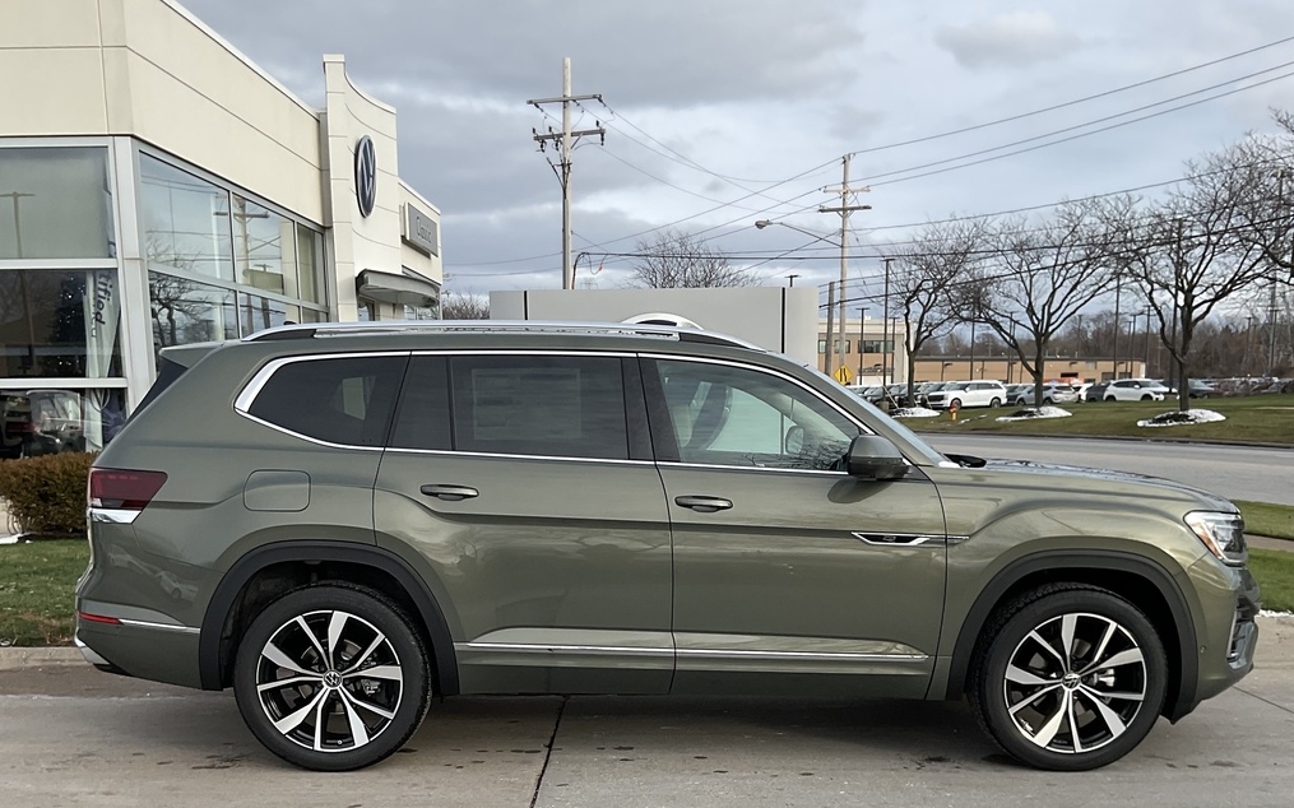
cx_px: 651
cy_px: 458
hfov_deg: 61.2
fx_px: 1093
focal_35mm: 31
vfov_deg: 40.5
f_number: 1.8
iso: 16
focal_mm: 3
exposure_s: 1/770
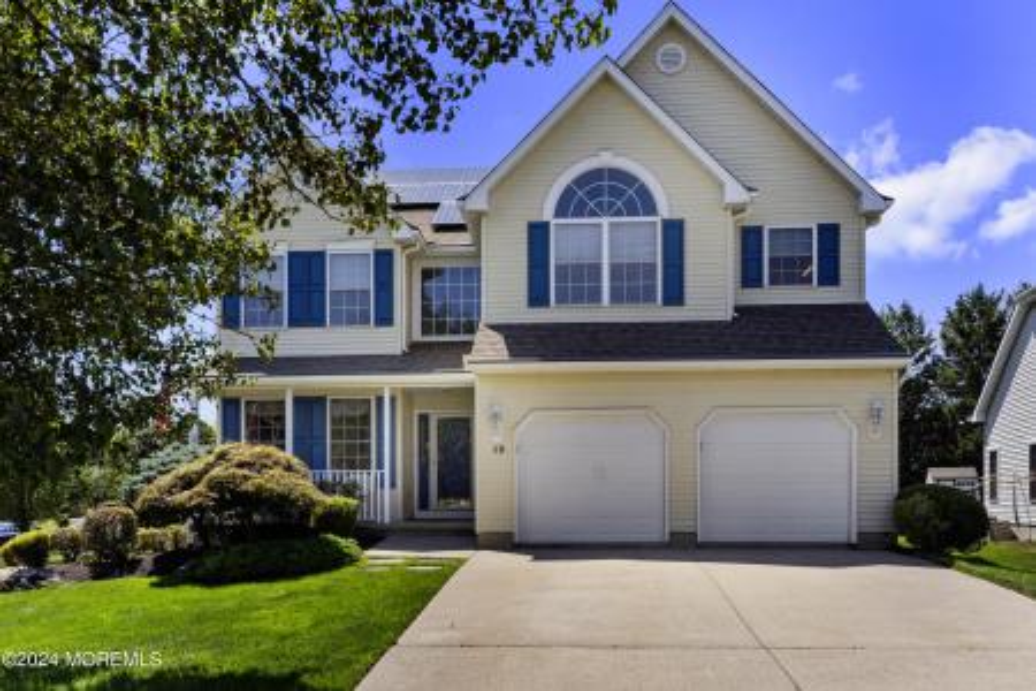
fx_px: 863
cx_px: 518
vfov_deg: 43.6
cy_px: 346
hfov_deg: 61.9
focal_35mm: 30
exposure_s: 1/800
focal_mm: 20
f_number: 8
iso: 250
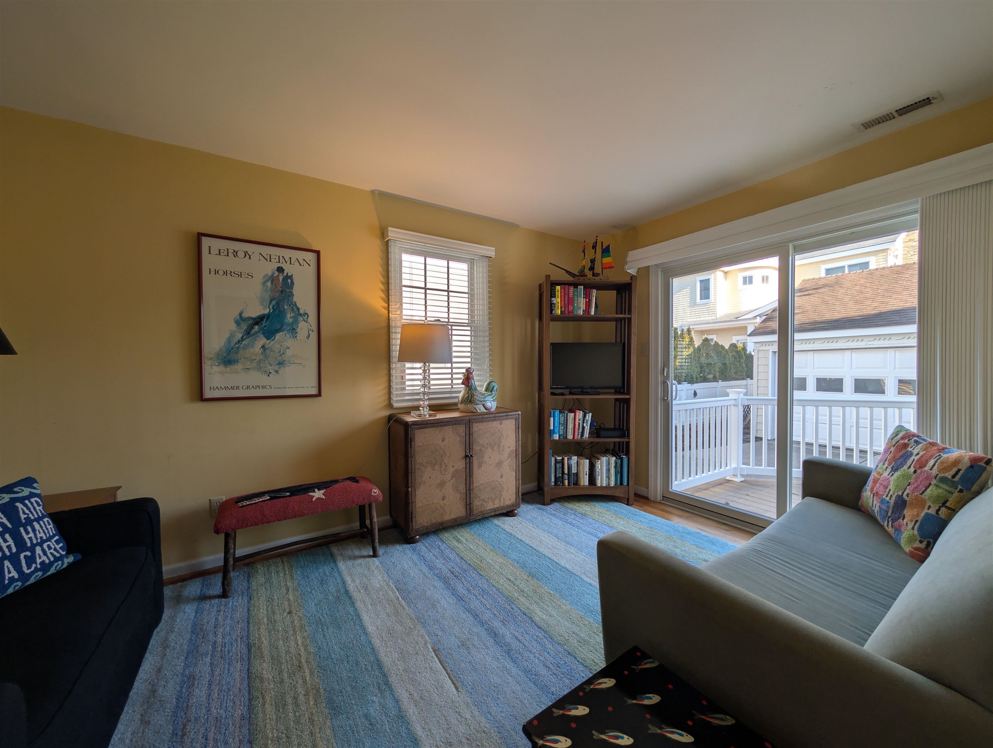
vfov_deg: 94.6
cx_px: 496
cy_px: 374
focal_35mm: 12
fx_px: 345
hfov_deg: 110.5
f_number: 1.7
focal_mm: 2.02
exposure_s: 1/456
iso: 61
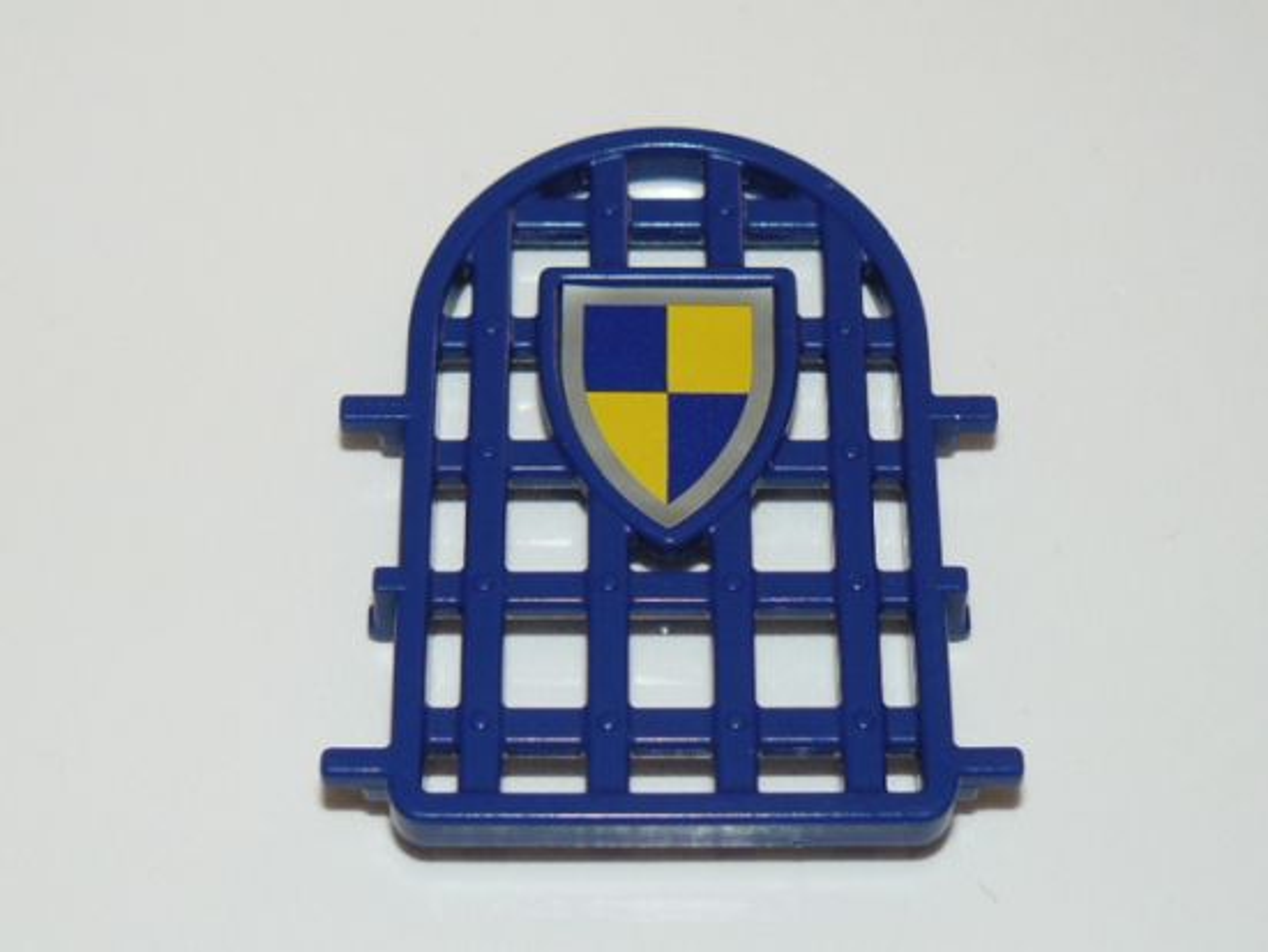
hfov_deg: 24.1
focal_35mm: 81
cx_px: 634
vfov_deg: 18.2
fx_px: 2968
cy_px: 476
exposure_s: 1/30
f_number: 2.8
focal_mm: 9.1
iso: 100
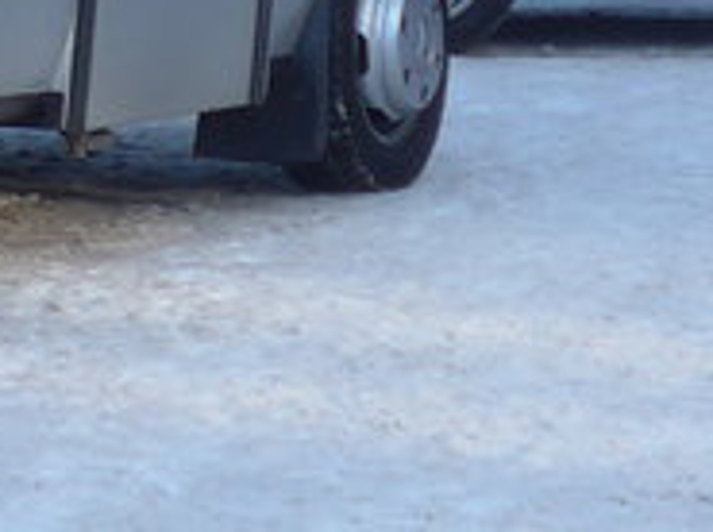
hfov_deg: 6.5
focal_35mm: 286
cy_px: -786
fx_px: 5879
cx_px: -1106
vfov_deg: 5.0
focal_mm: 9
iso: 80
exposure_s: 1/250
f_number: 2.8
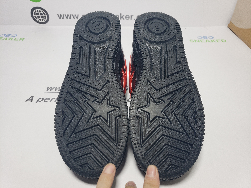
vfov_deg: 53.1
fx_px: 189
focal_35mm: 26
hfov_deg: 67.3
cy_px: 94
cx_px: 126
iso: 50
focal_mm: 4.3
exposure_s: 1/273
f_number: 1.5
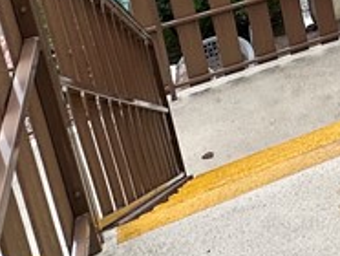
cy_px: -188
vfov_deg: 16.4
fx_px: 757
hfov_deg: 18.1
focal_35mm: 77
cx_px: 662
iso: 40
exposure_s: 1/654
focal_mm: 2.22
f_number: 2.2
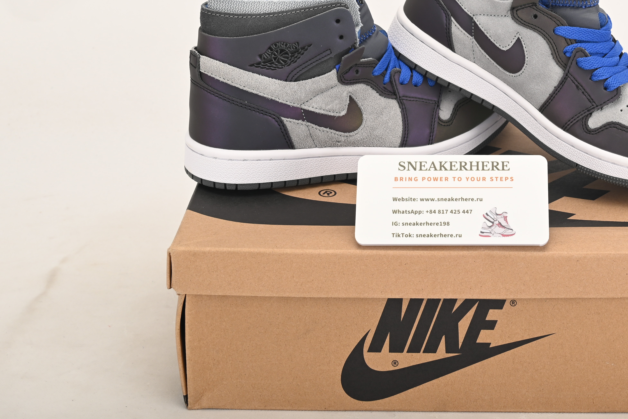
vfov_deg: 17.7
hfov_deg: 26.1
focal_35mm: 77
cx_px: 453
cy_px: 132
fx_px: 1344
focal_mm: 50
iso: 100
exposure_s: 1/200
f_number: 11
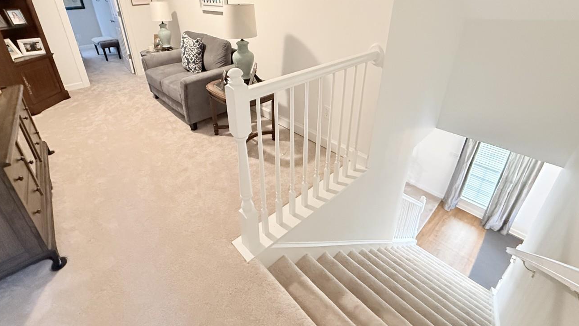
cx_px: 267
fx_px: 261
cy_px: 103
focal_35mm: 17
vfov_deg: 62.0
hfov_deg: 95.7
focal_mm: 2.22
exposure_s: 1/60
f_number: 2.2
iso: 800
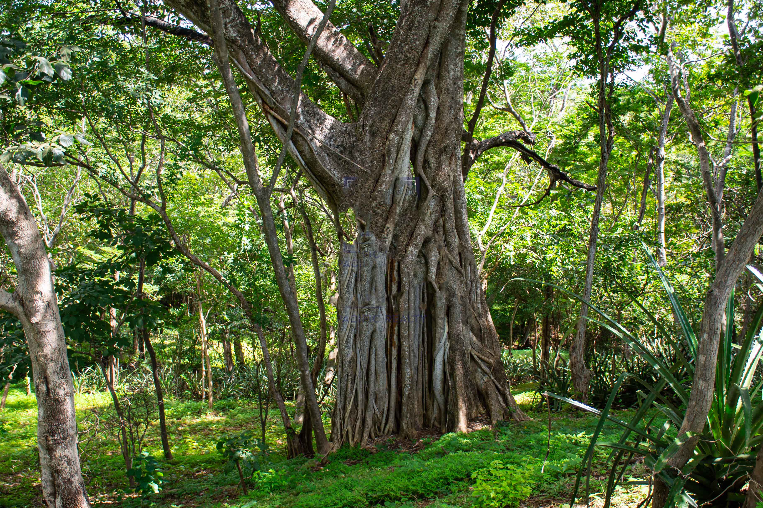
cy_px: 254
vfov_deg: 33.4
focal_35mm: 40
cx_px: 382
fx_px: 848
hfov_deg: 48.5
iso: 100
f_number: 4.5
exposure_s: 1/80
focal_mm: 27
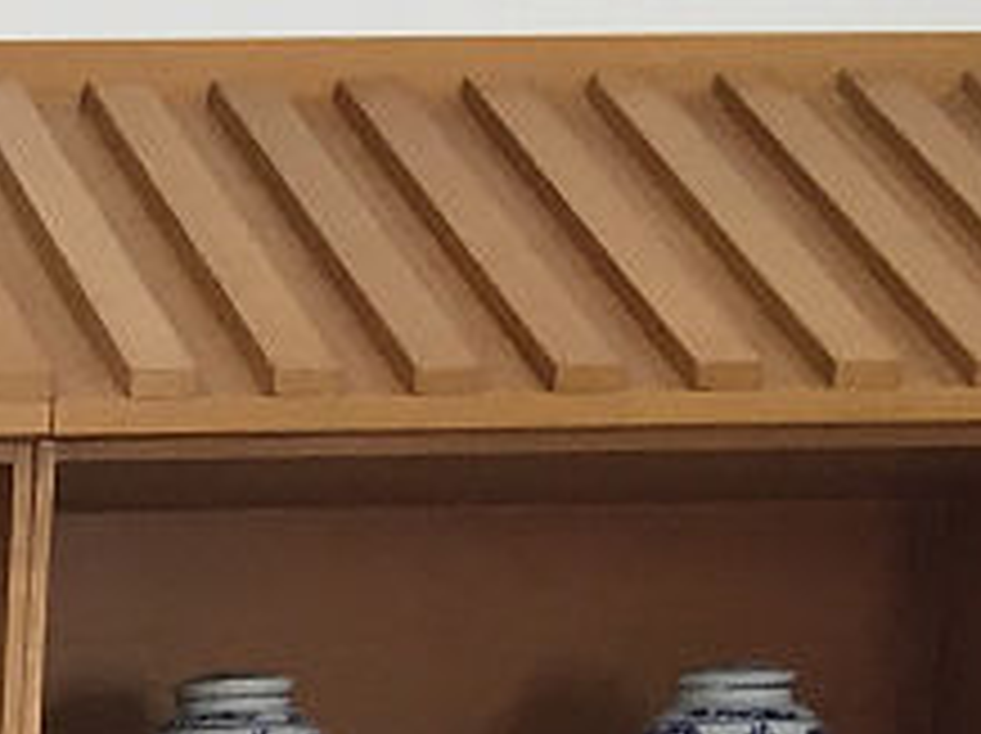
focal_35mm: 160
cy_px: 1770
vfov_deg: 8.5
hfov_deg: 10.5
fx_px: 4529
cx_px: -1408
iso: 80
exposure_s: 1/33
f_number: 2.2
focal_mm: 4.15
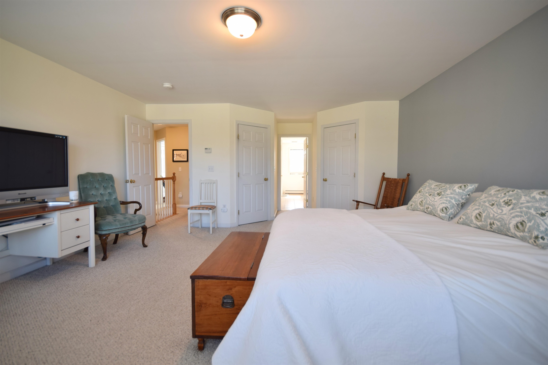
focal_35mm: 15
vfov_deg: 77.3
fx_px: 228
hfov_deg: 100.4
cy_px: 182
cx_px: 274
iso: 200
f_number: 6.3
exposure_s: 1/13
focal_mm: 10
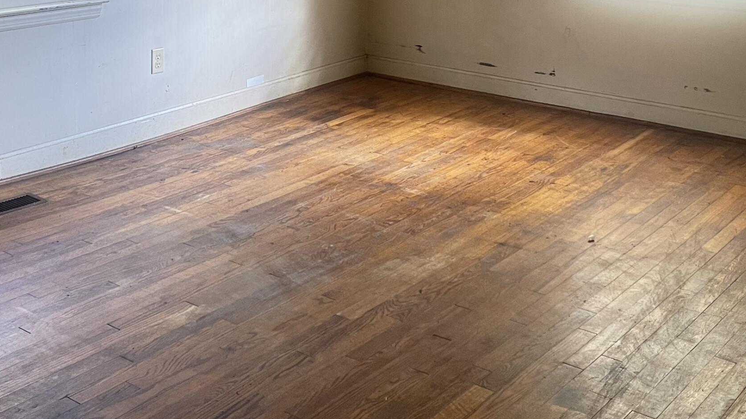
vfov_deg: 23.0
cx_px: 341
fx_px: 969
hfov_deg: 42.1
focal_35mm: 49
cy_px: -37
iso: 125
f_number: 1.6
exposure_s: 1/74
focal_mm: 5.1
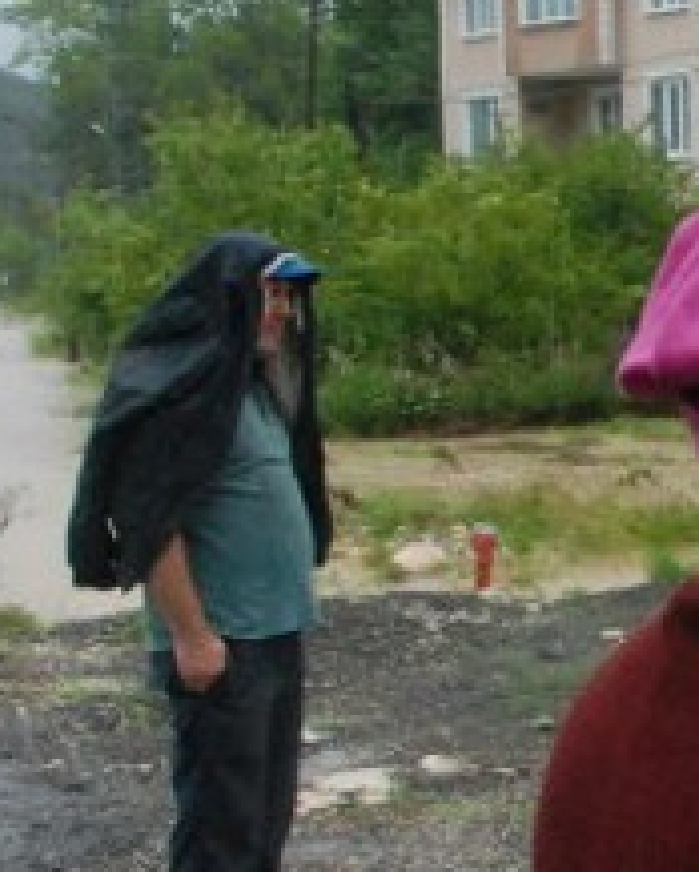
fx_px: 2324
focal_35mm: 90
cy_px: 526
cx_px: 1490
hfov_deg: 13.9
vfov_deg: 21.2
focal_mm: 18
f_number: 8
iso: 1600
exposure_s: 1/250
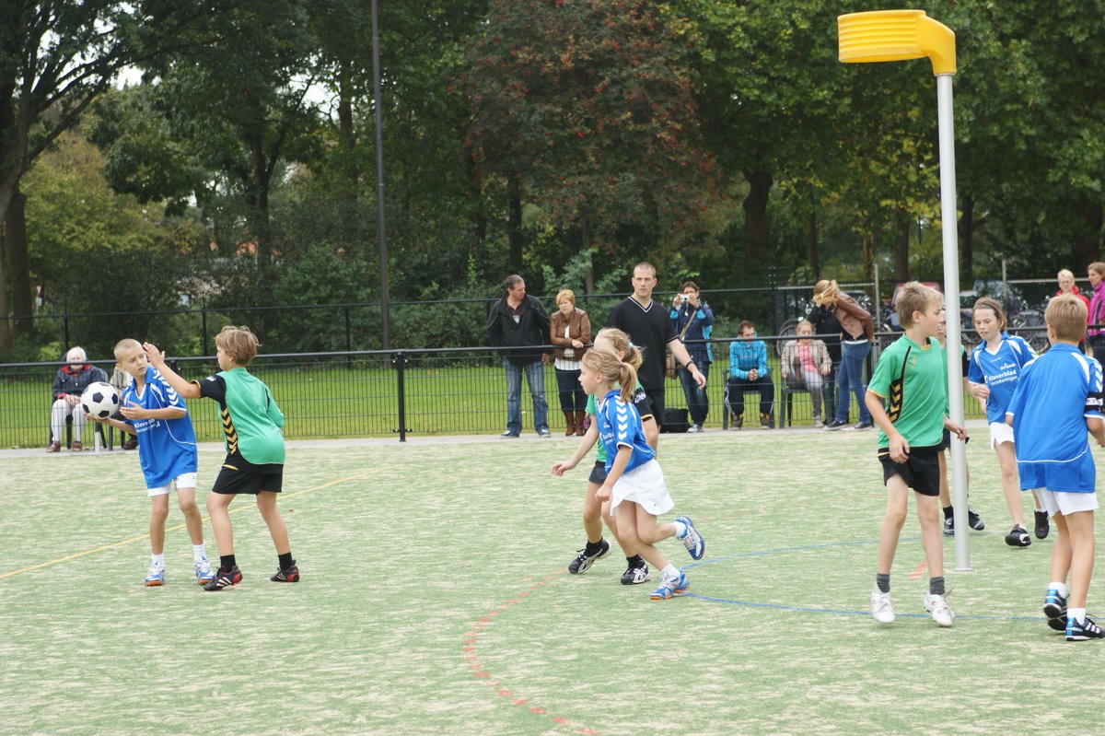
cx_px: 552
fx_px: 3221
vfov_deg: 13.0
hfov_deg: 19.5
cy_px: 368
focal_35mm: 105
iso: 200
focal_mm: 70
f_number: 4
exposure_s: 1/400
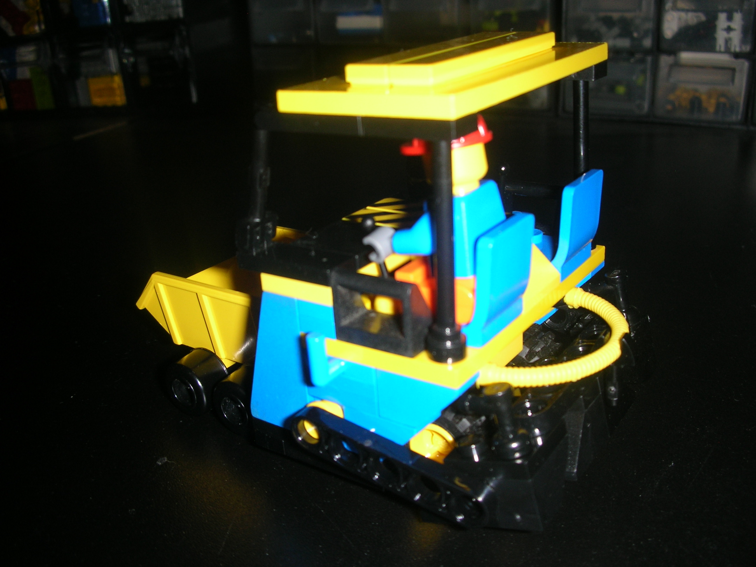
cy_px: 284
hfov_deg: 52.6
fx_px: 764
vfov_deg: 40.7
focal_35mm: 35
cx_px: 378
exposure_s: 1/60.1
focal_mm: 5.8
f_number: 3
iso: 50
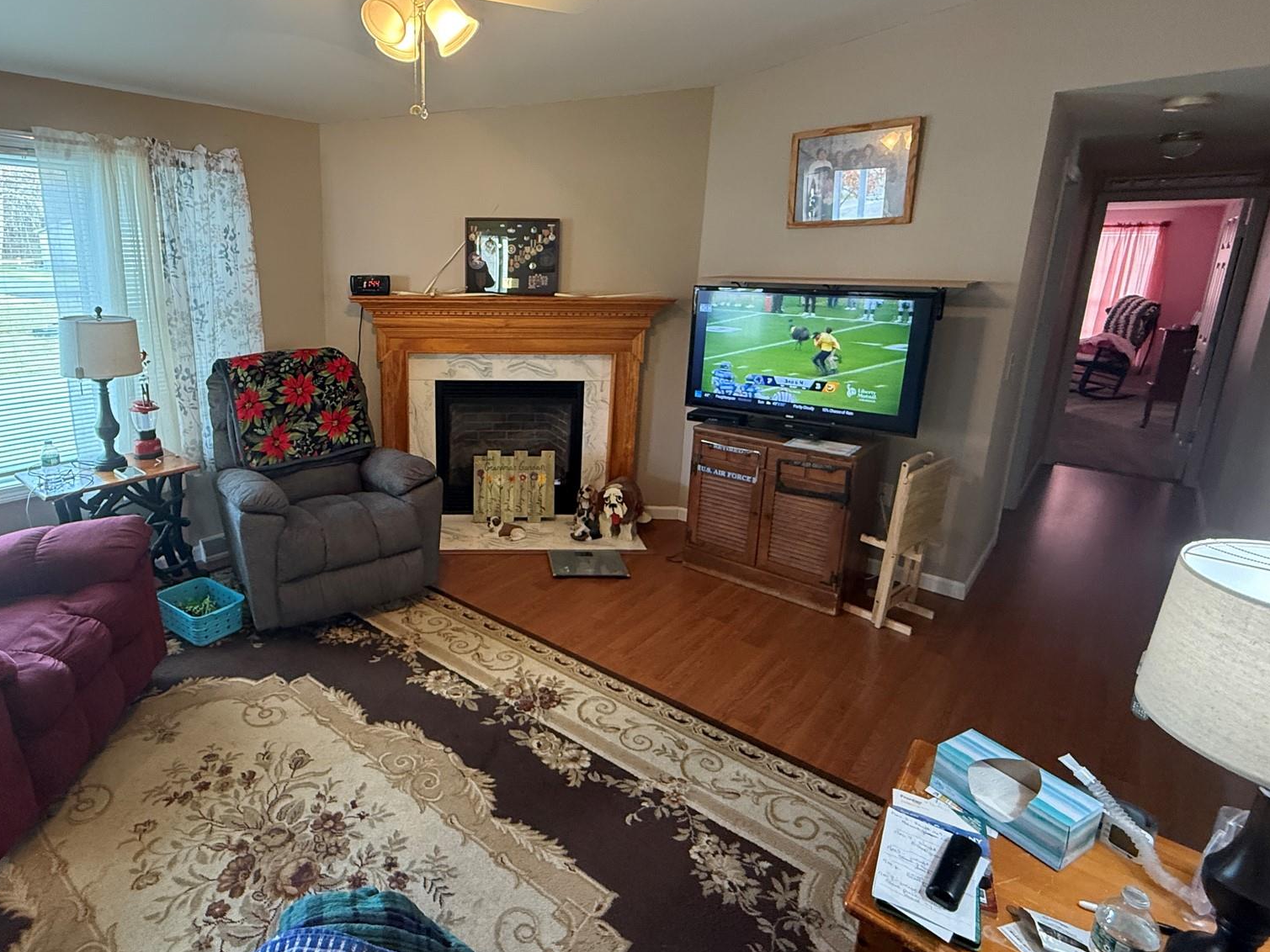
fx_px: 697
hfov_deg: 83.4
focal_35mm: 19
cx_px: 492
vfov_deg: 68.4
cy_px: 419
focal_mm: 2.22
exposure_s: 1/60
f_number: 2.2
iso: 400
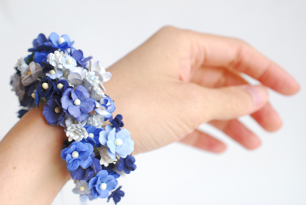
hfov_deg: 33.4
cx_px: 153
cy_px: 102
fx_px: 511
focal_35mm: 60
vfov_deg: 22.7
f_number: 5.6
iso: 800
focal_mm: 40
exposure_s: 1/160
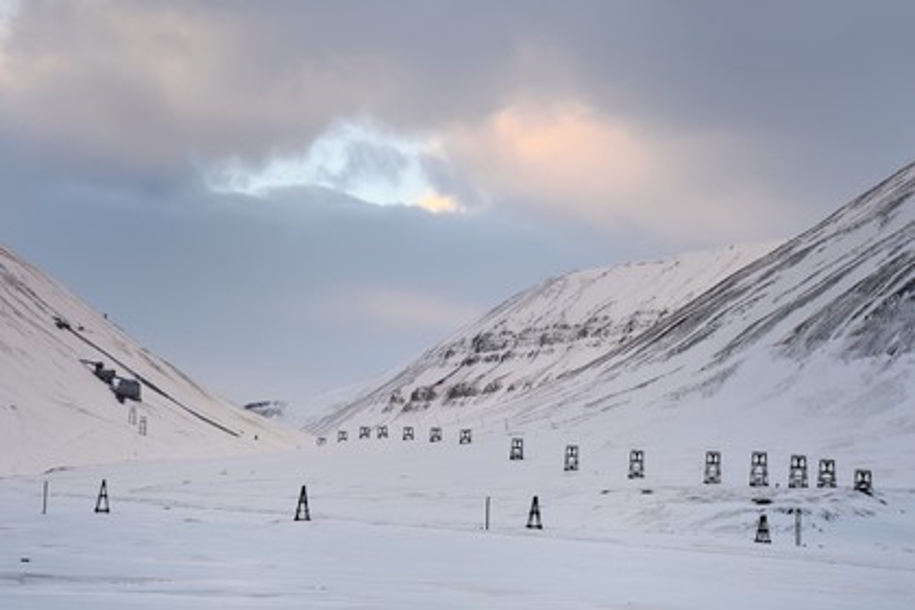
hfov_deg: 18.3
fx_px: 2846
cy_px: 305
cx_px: 458
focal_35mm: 112
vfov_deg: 12.2
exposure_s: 1/250
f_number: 8
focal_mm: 112
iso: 400
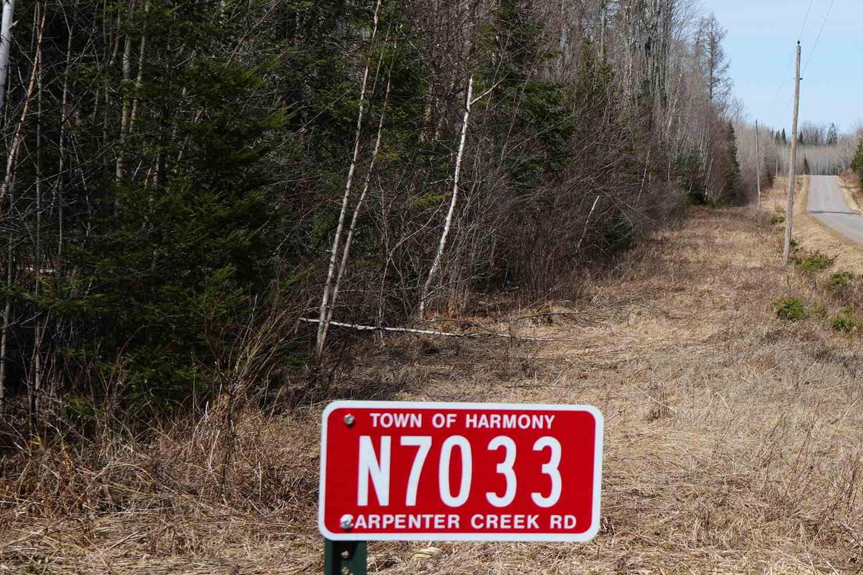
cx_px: 784
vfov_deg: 17.2
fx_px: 1893
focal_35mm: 79
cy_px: 212
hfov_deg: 24.9
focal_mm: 38
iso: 100
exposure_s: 1/160
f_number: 10
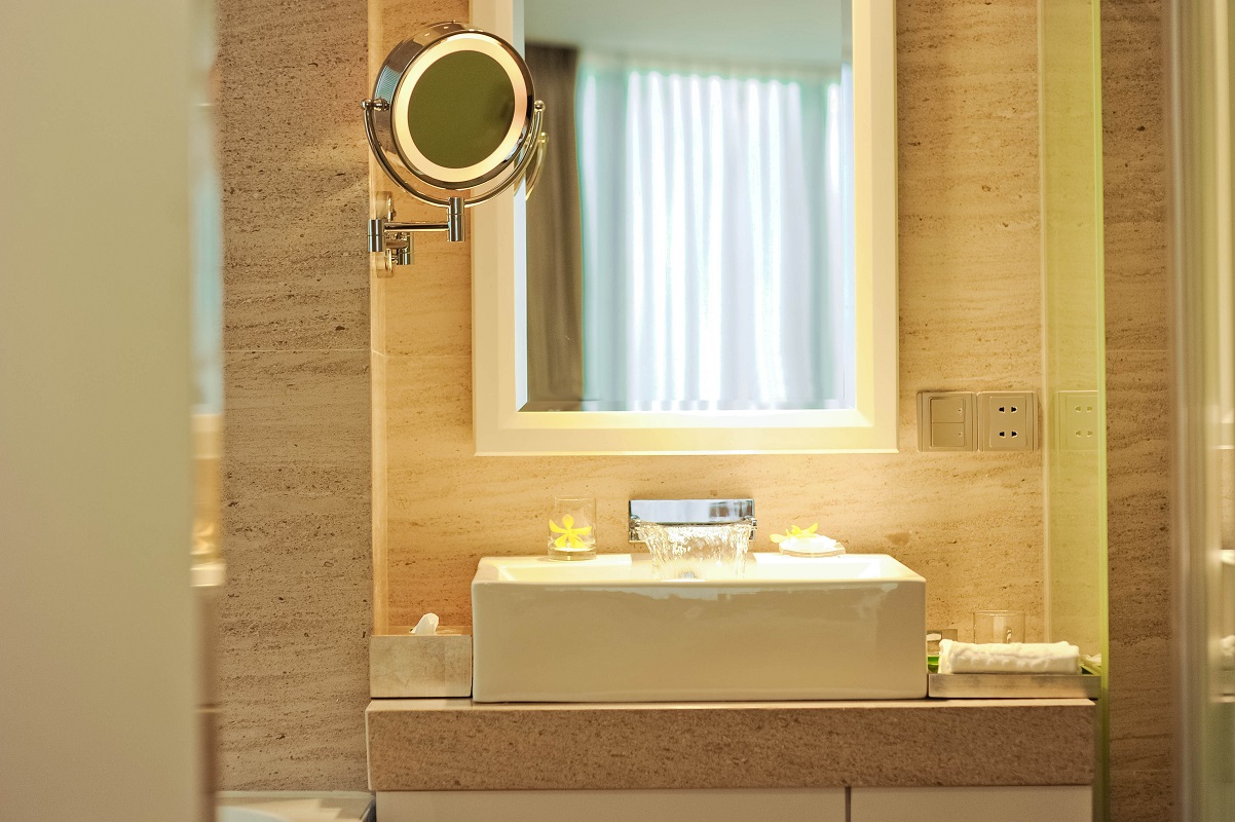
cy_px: 411
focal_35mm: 85
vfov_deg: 16.1
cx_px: 618
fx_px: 2914
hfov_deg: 23.9
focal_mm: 85
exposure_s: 1/125
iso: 640
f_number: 2.8
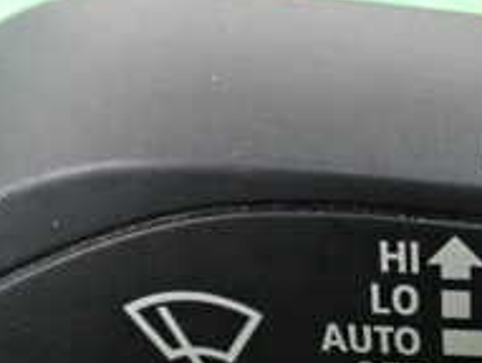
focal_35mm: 94
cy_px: 338
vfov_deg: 15.6
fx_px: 1311
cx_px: 505
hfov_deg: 20.1
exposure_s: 1/160
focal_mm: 5.4
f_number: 2.3
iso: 2500
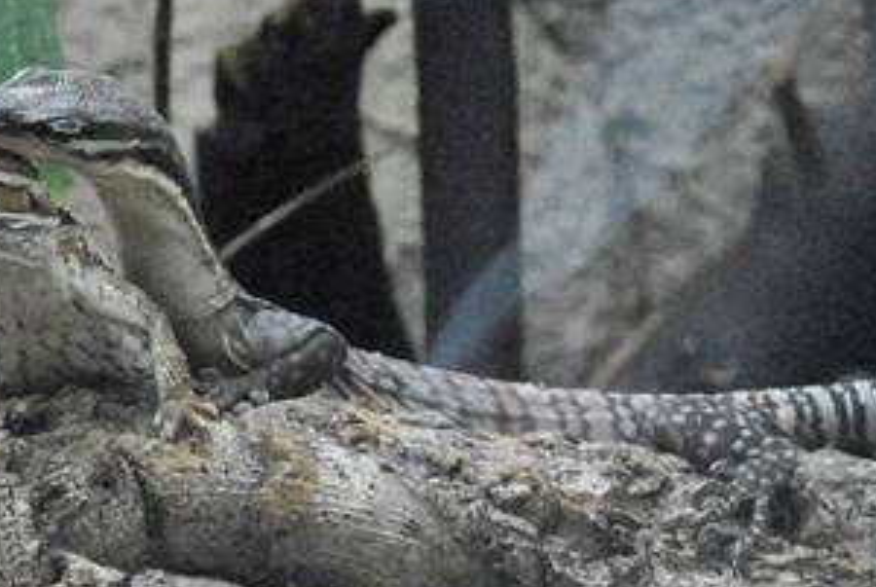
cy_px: 250
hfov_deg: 9.8
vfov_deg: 6.6
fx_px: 5117
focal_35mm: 210
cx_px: 540
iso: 1100
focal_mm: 35
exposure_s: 1/30
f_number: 5
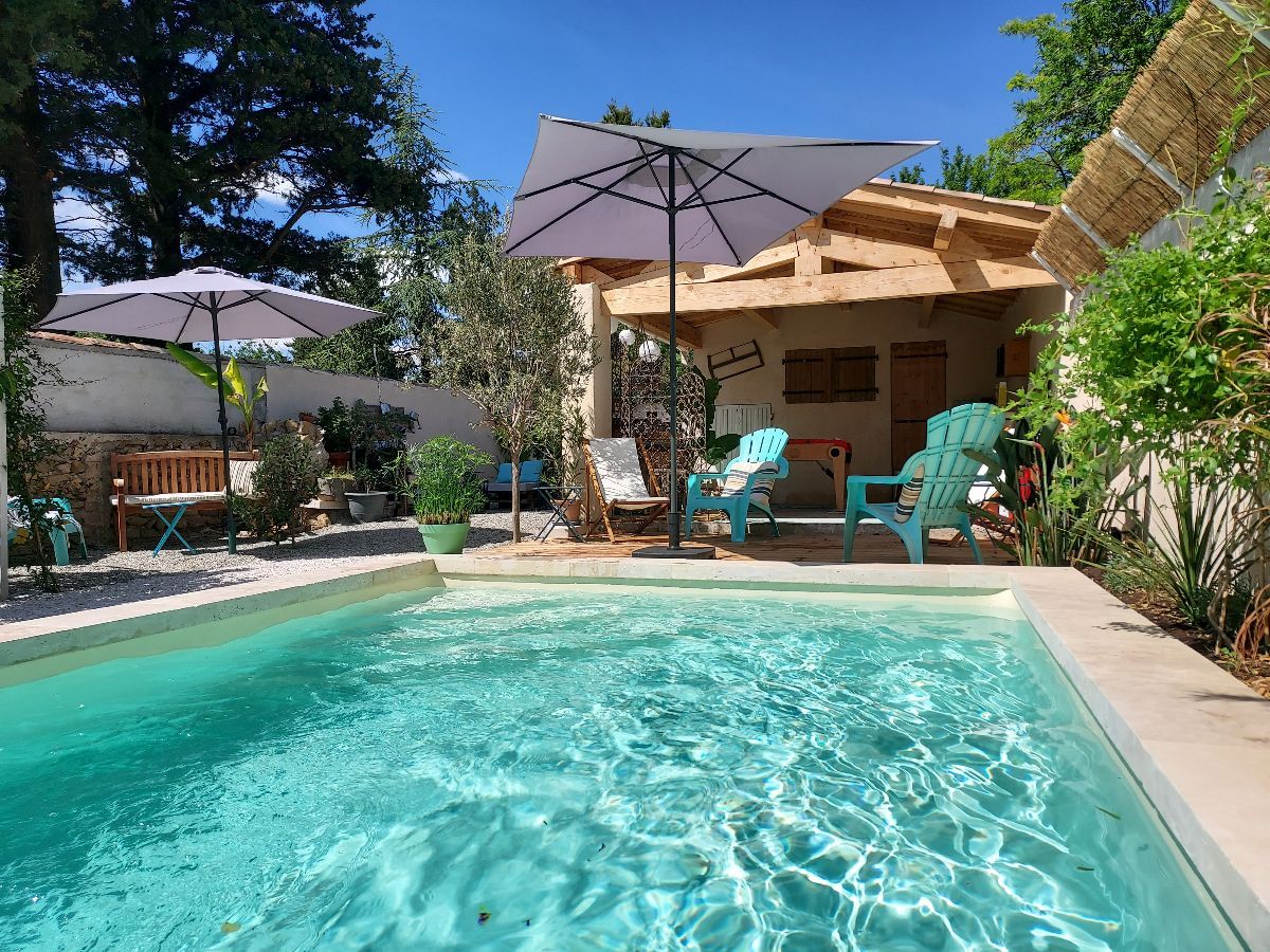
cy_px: 476
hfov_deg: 71.6
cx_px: 635
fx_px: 881
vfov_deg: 56.8
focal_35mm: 24
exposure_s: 1/1958
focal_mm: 4.6
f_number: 1.8
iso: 40
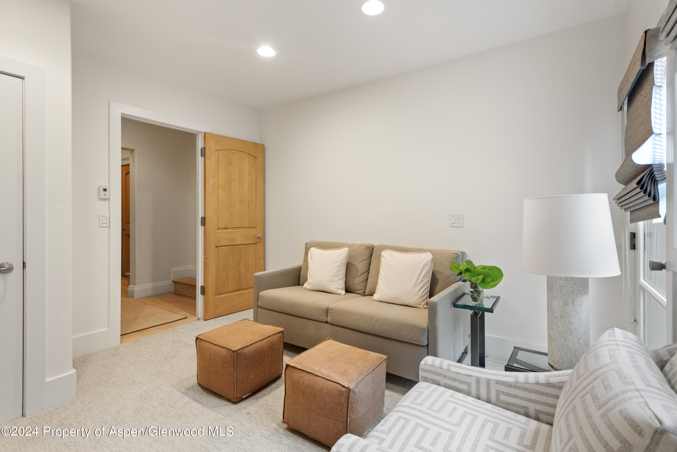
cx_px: 338
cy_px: 226
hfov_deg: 93.3
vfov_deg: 70.5
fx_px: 320
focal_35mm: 17
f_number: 7.1
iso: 320
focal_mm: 17
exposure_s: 1/8
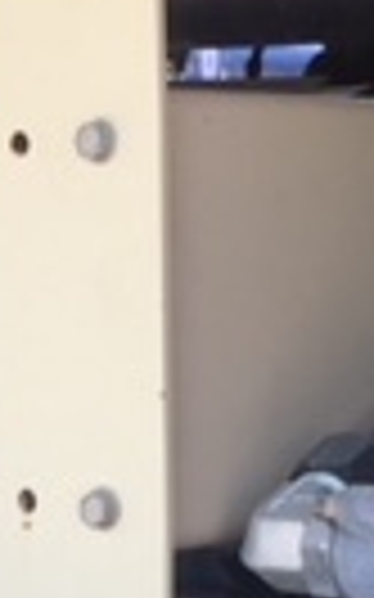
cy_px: 616
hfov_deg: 8.8
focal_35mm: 148
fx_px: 2416
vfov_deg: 13.9
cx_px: 95
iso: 32
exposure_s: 1/120
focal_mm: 4.15
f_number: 2.2
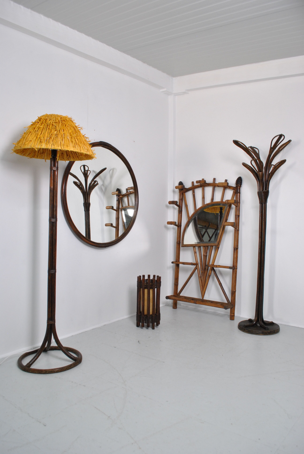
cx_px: 152
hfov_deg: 48.0
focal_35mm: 27
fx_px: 341
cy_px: 227
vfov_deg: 67.3
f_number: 6.3
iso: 500
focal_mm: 18
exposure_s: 1/30
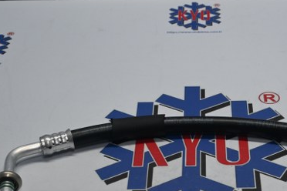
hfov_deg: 25.2
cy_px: 125
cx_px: 198
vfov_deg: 17.1
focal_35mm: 80
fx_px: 636
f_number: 5
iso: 640
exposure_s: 1/125
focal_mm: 33
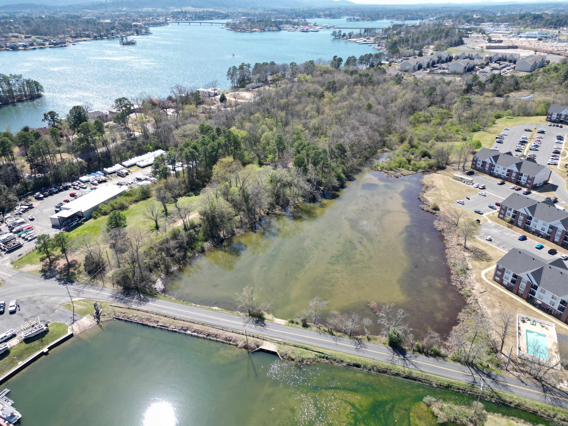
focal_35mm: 24
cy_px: 213
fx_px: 394
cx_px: 284
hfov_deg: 71.6
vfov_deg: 56.8
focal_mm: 6.72
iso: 130
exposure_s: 1/1500
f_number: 1.7
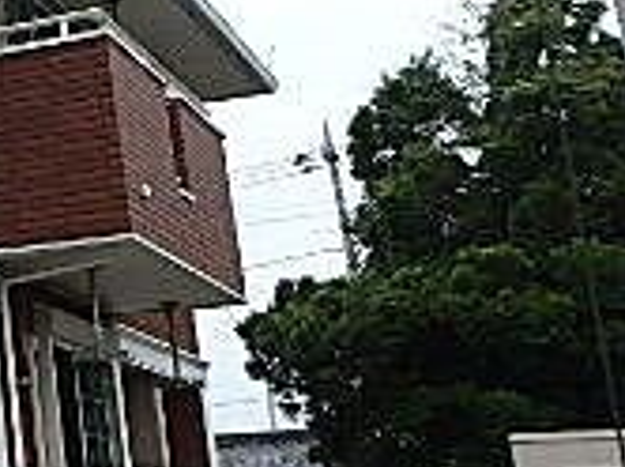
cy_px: 15
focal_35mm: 81
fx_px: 1460
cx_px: -448
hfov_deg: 19.3
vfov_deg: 17.8
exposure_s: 1/800
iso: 125
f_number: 3.5
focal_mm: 3.7
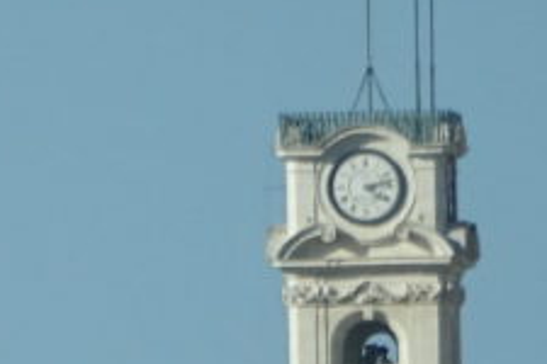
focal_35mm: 4323
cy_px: 602
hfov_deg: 0.5
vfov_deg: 0.3
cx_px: 190
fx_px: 65680
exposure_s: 1/4000
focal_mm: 220
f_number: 4
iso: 400
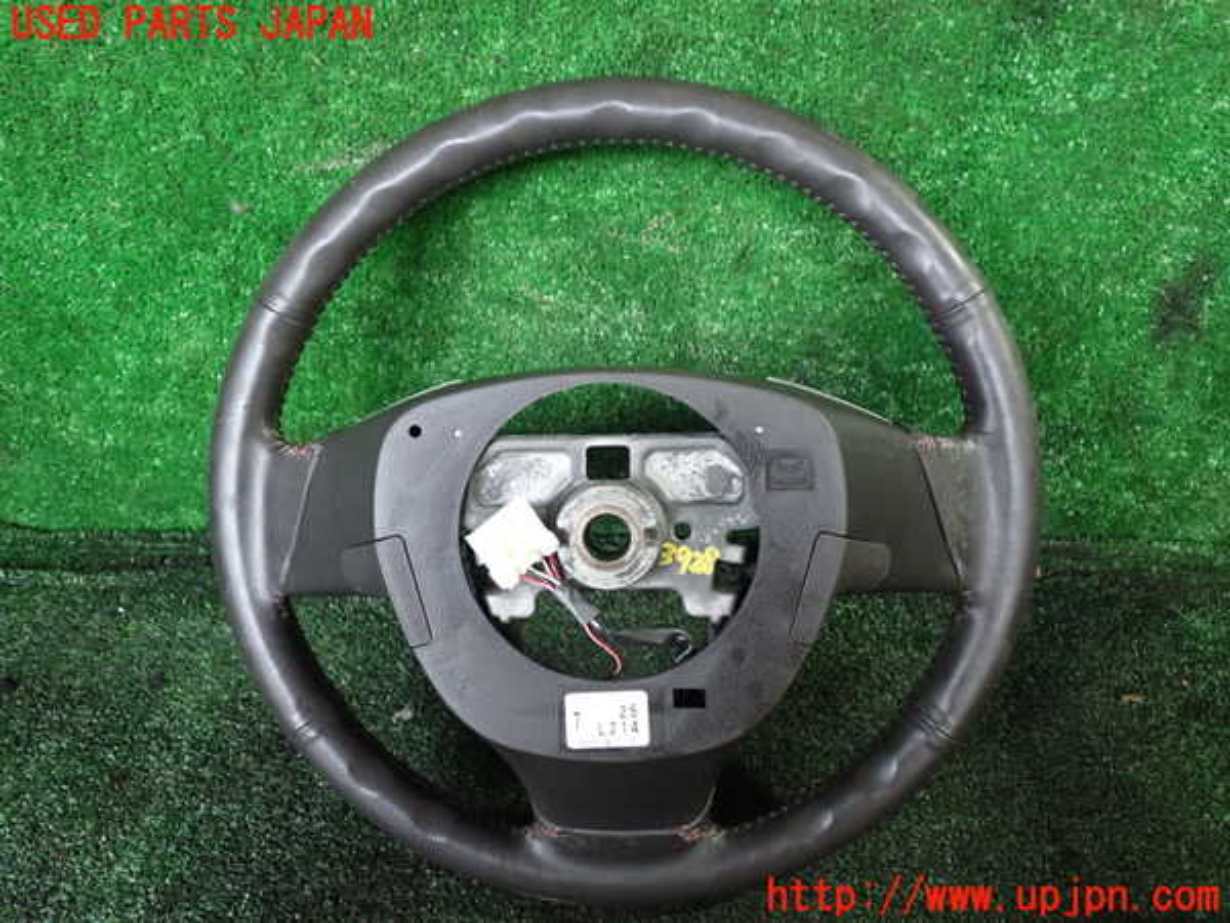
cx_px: 615
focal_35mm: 30
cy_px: 462
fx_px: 1066
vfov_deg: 46.8
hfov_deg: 60.0
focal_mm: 5.4
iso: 800
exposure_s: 1/30
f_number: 2.3
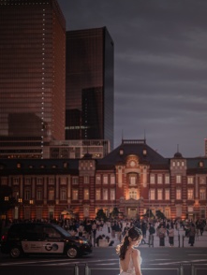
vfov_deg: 34.5
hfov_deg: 26.5
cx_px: 133
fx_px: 438
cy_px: 189
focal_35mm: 55
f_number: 2
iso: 200
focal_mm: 35
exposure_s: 1/160
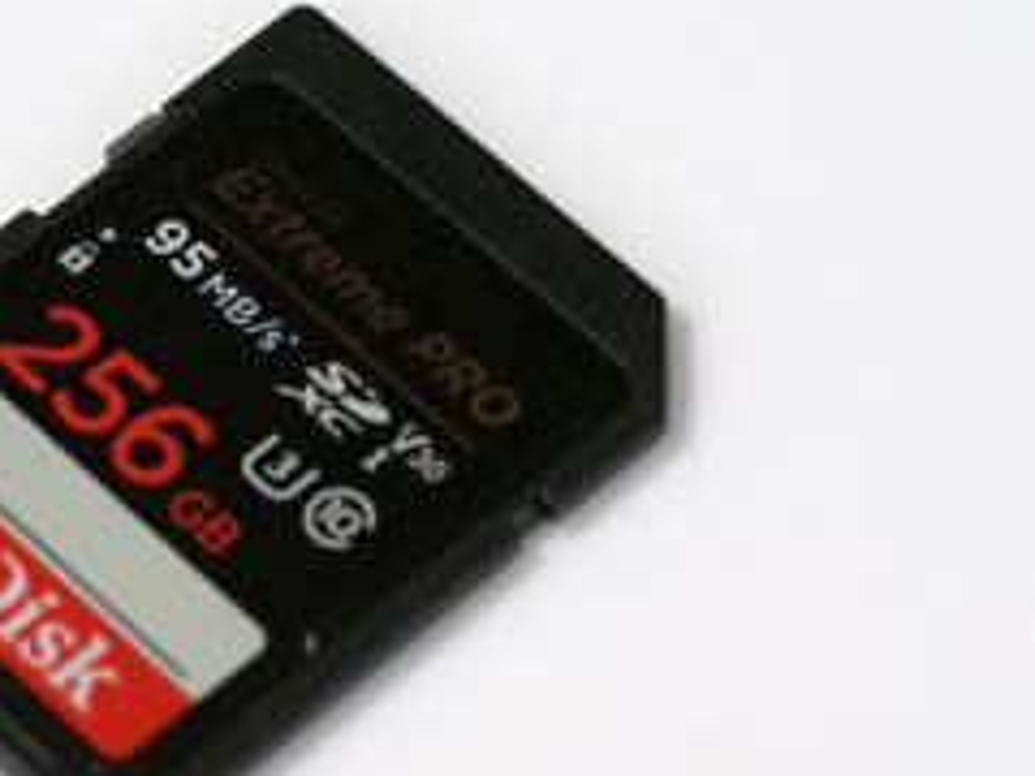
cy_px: 390
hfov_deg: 9.4
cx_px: 211
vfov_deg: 7.1
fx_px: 6279
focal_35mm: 210
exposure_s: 1/125
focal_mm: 60
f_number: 5.6
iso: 5000
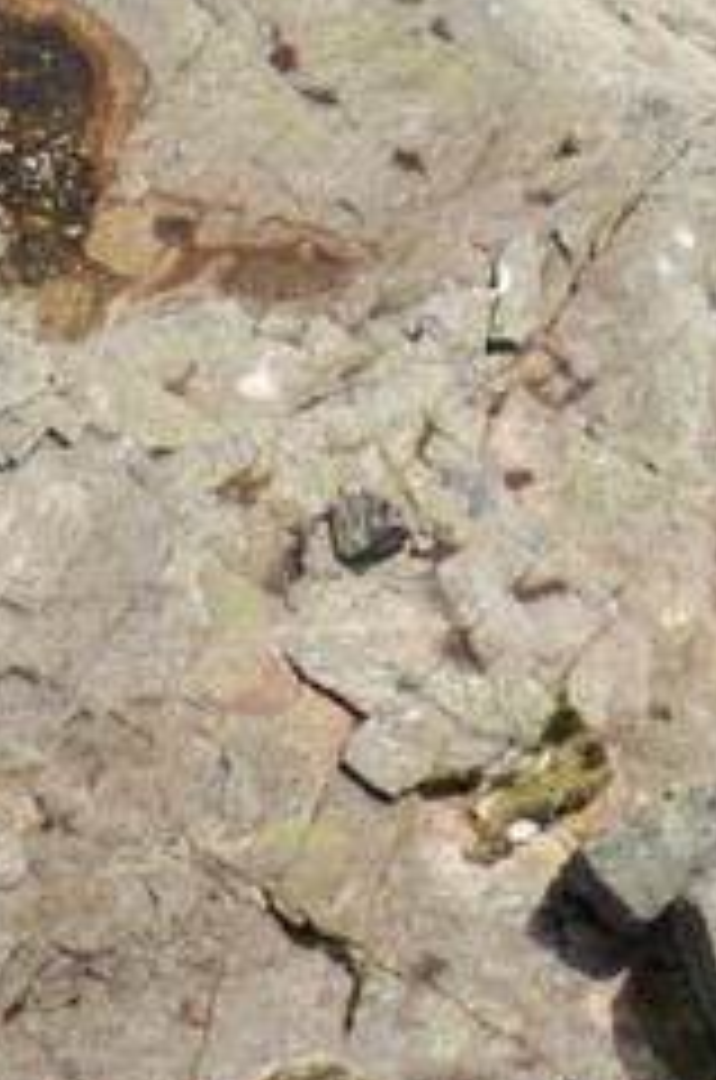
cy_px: -2020
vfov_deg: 2.9
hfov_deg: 1.9
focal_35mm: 701
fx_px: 21003
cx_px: 1567
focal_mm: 70
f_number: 4
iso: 100
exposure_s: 1/1250
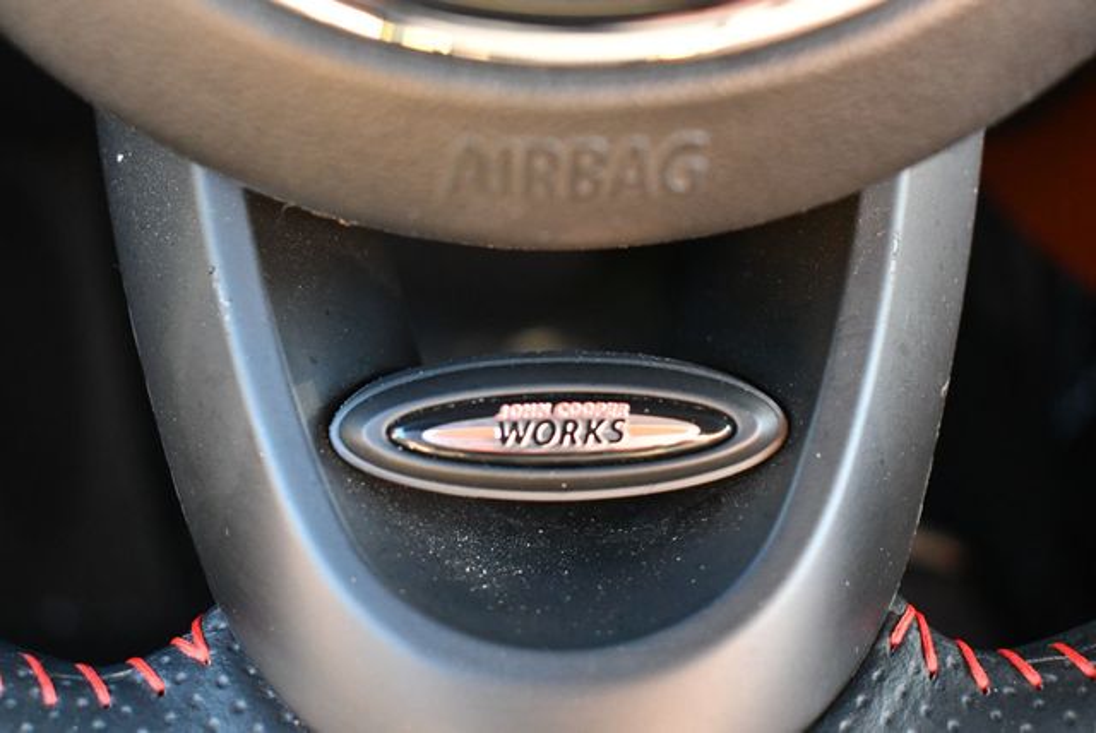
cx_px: 548
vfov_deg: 22.7
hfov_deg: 33.4
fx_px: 1828
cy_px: 366
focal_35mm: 60
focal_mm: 30
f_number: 4.2
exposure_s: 1/125
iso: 2200
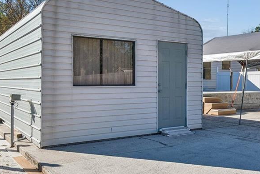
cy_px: 88
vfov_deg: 32.6
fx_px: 296
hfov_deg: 45.0
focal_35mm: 41
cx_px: 208
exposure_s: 1/160
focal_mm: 10
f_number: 7.1
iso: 100
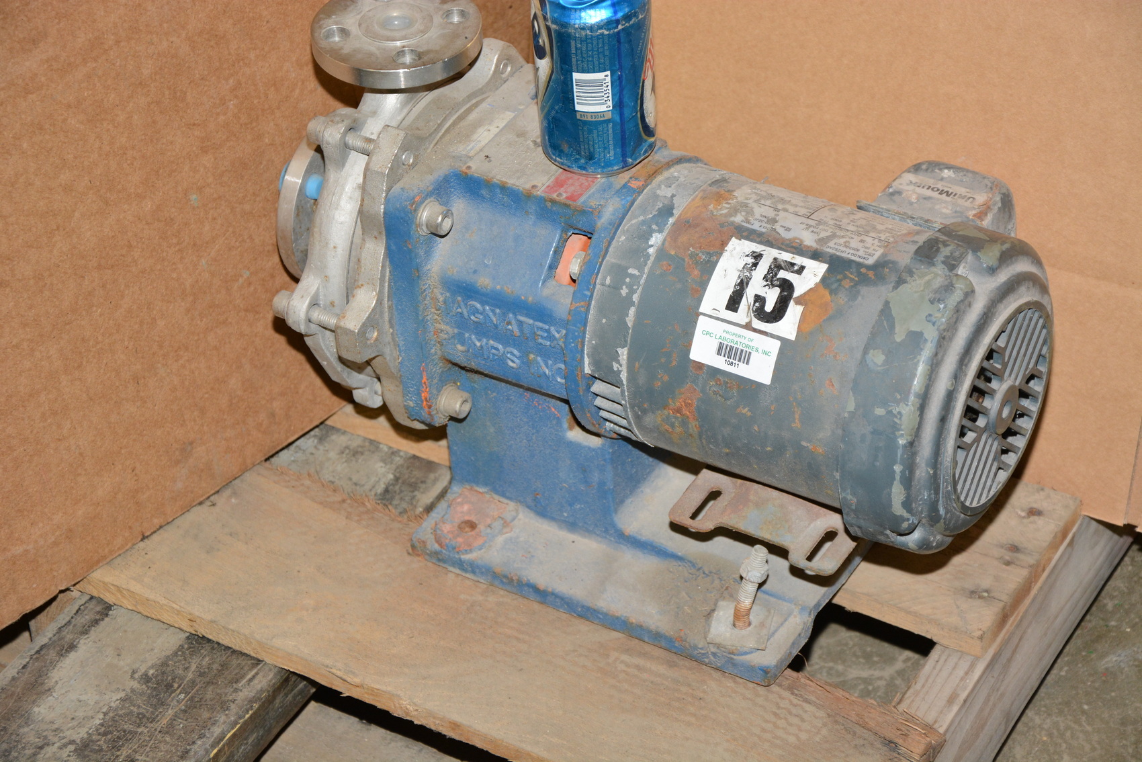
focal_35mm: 105
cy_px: 381
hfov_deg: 19.5
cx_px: 571
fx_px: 3331
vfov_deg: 13.0
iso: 800
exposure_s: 1/60
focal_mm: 70
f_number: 7.1
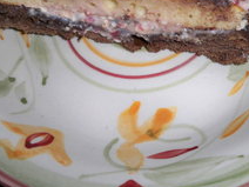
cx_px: 130
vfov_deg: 21.7
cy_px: 19
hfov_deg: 29.4
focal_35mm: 66
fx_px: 475
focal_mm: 6.3
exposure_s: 1/60
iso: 200
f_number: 3.1
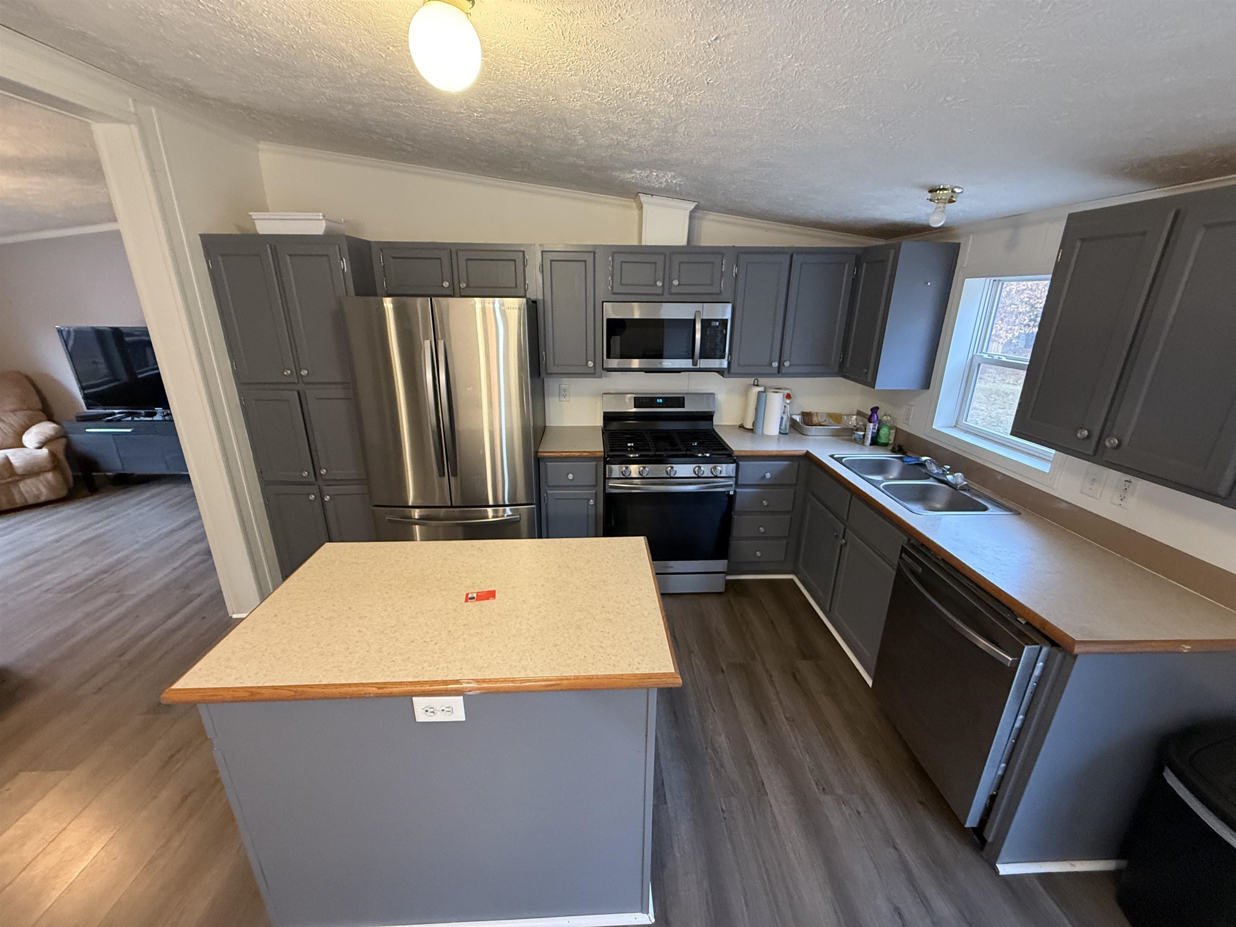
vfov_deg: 85.7
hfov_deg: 102.1
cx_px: 618
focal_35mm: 14
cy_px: 464
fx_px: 500
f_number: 2.2
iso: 500
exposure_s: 1/60
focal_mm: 2.22
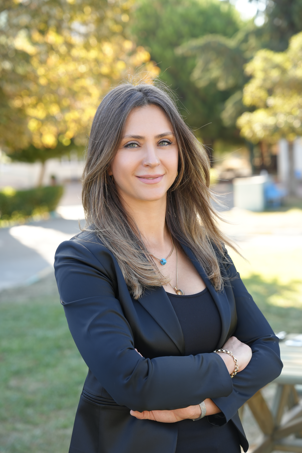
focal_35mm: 70
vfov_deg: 28.8
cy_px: 226
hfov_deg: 19.5
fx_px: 881
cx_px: 151
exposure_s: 1/125
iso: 200
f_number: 4
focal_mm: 70
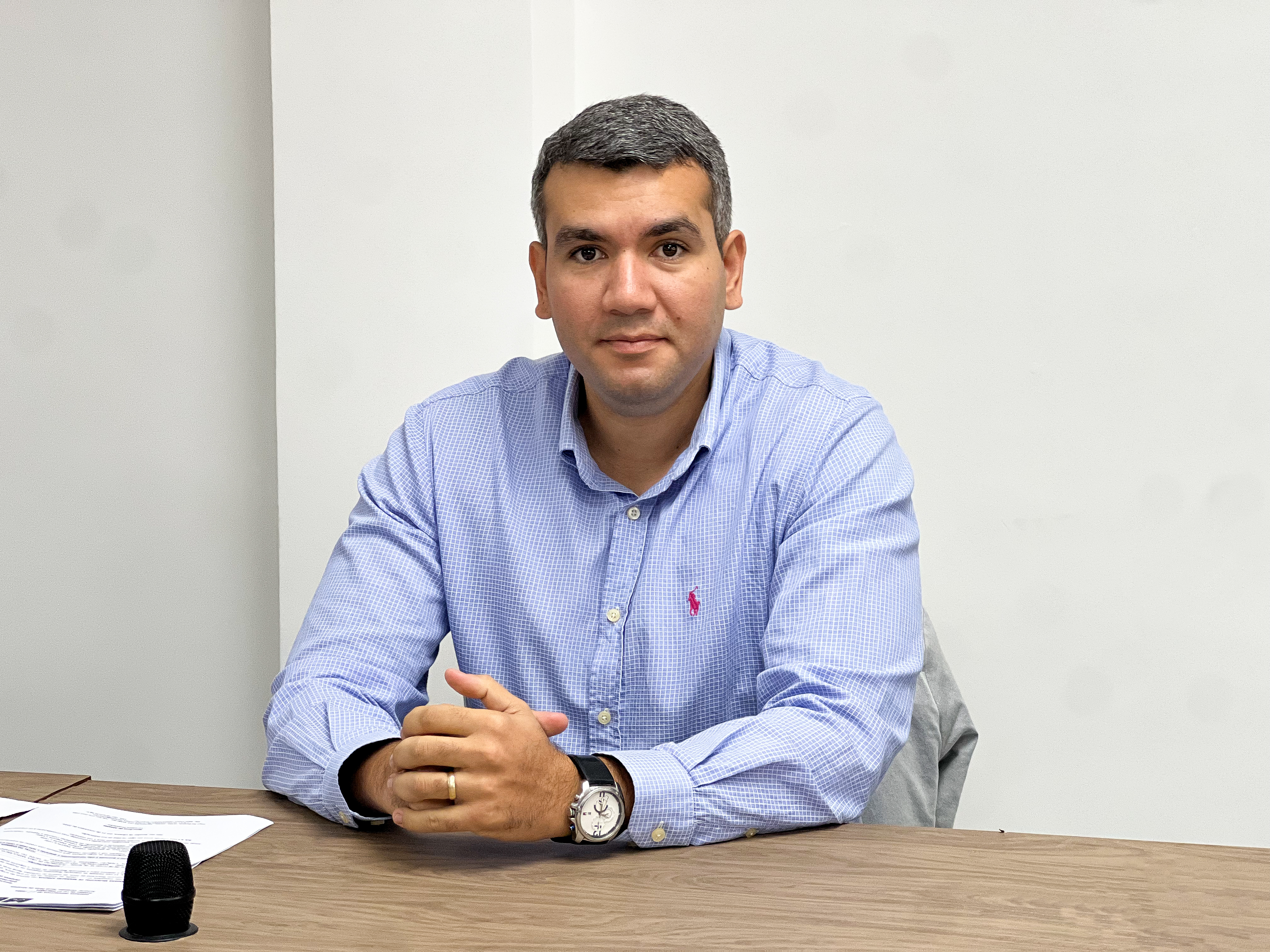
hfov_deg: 25.3
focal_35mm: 77
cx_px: 635
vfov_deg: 19.1
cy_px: 476
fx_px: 2825
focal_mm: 9
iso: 250
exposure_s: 1/120
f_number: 2.8
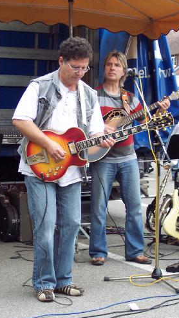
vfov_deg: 24.7
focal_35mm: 86
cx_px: 76
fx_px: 725
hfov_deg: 14.1
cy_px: 159
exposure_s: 1/90
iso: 100
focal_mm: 16
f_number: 4
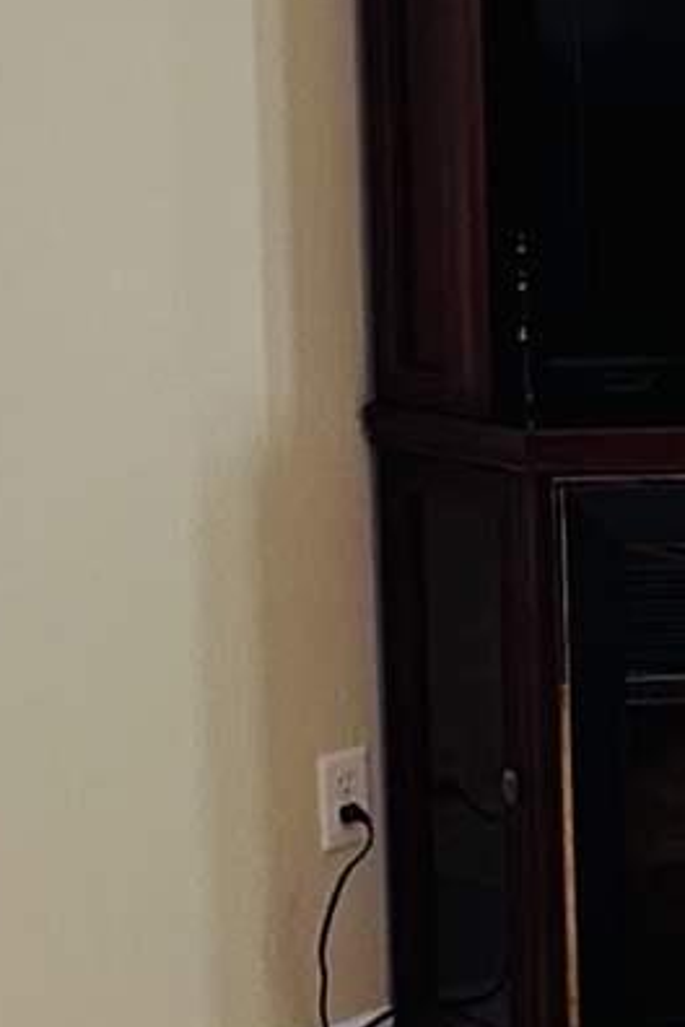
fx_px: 3225
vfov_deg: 17.8
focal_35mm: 113
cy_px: 62
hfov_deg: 11.8
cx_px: 916
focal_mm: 2.22
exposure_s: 1/120
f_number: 2.2
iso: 64
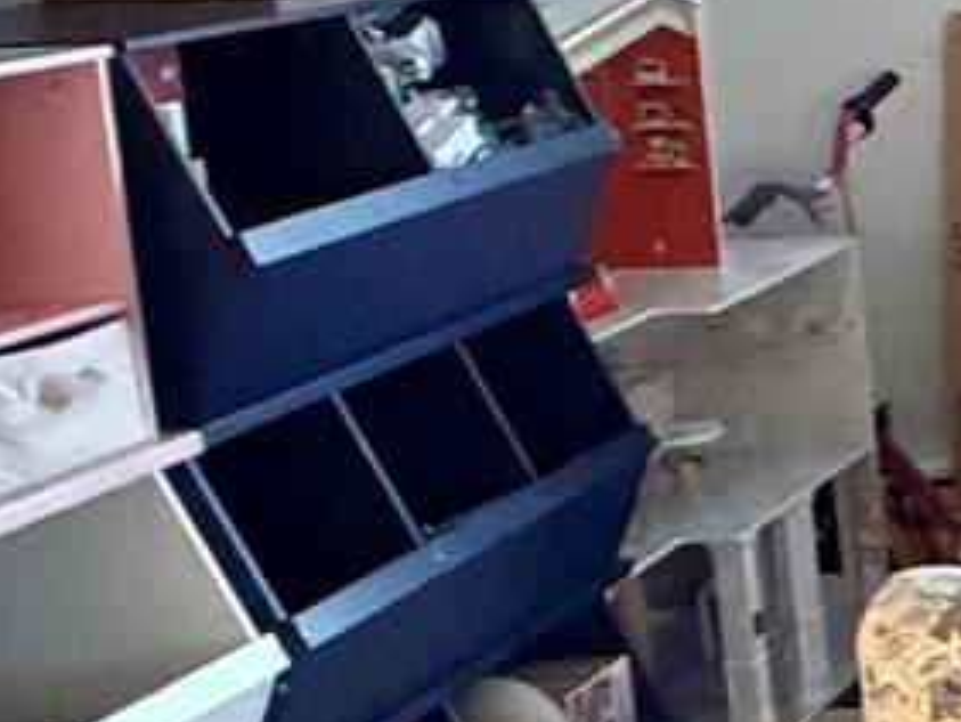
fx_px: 2833
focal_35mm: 102
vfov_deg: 14.5
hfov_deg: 13.6
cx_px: 2343
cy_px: 195
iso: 1250
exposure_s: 1/40
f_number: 2.2
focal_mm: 2.22
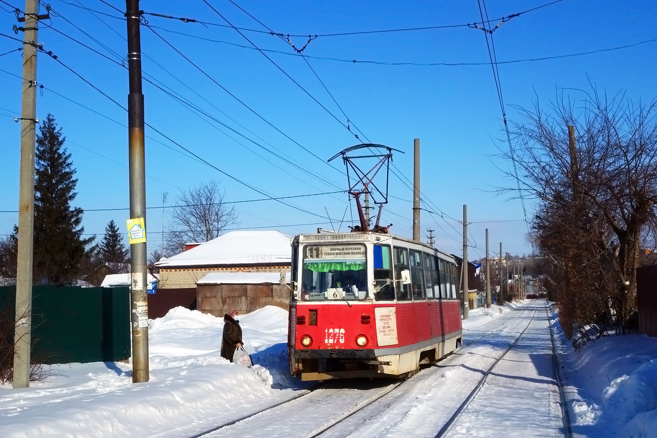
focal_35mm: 44
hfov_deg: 44.5
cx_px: 328
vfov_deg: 30.5
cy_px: 219
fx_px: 803
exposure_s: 1/500
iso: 125
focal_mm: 16.2
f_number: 11
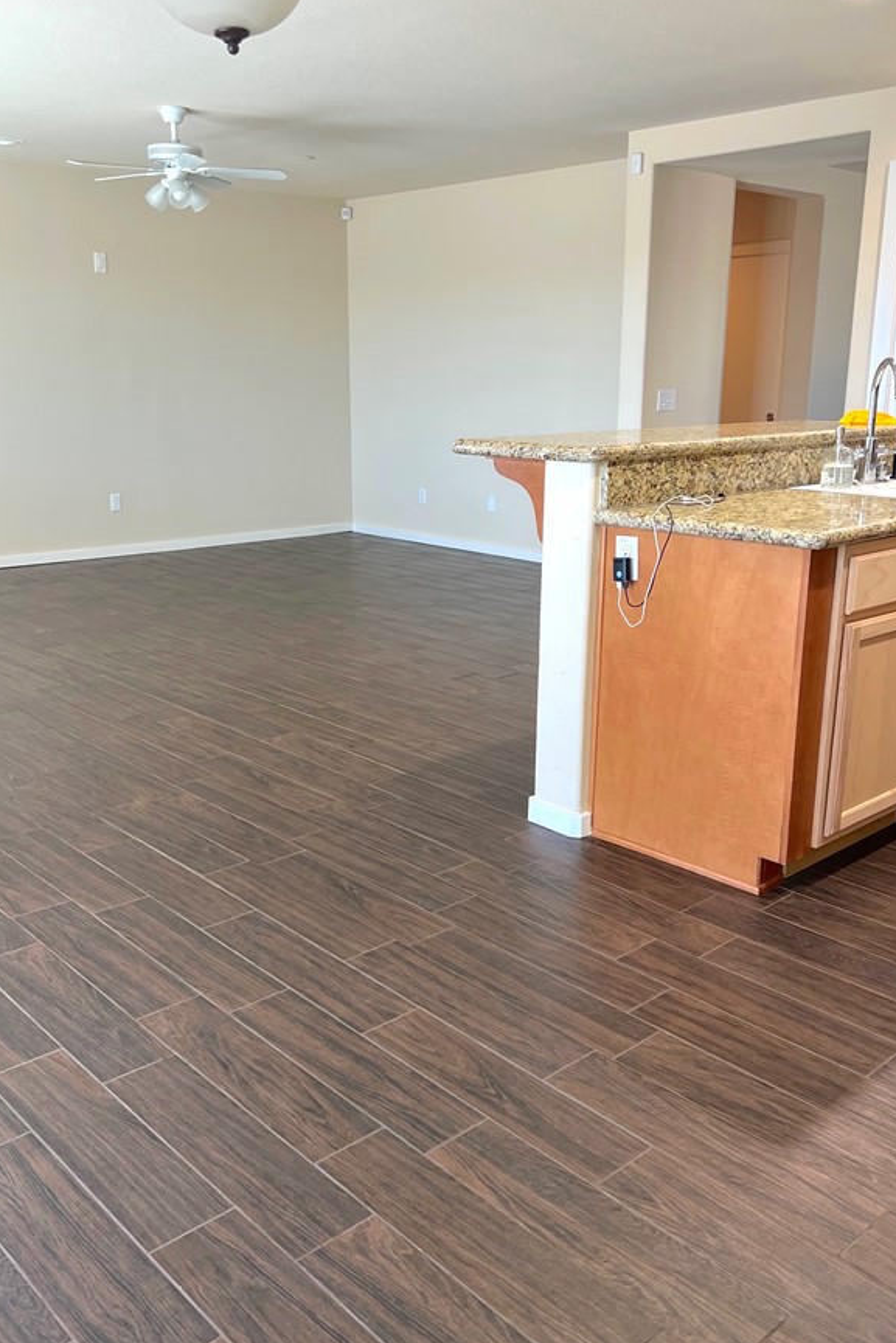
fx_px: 1194
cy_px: 677
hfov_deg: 41.1
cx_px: 443
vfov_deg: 58.7
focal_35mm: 32
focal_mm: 5.7
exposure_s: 1/120
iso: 100
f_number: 1.5
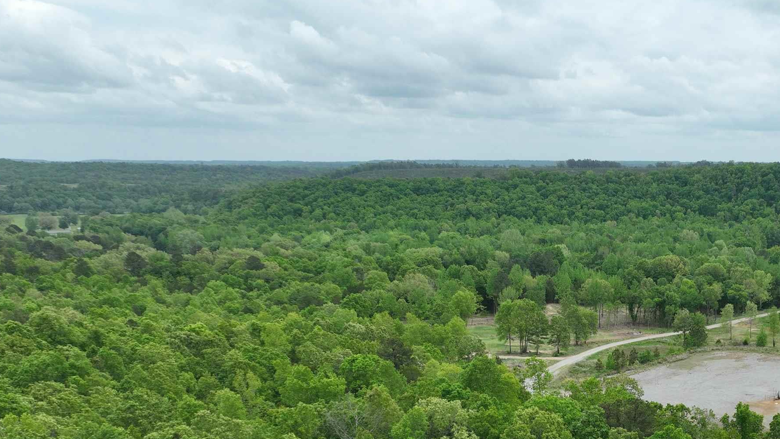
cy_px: 436
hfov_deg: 43.5
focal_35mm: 45
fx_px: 931
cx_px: 616
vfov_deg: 25.3
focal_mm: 12.29
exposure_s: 1/1600
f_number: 2.8
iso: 130
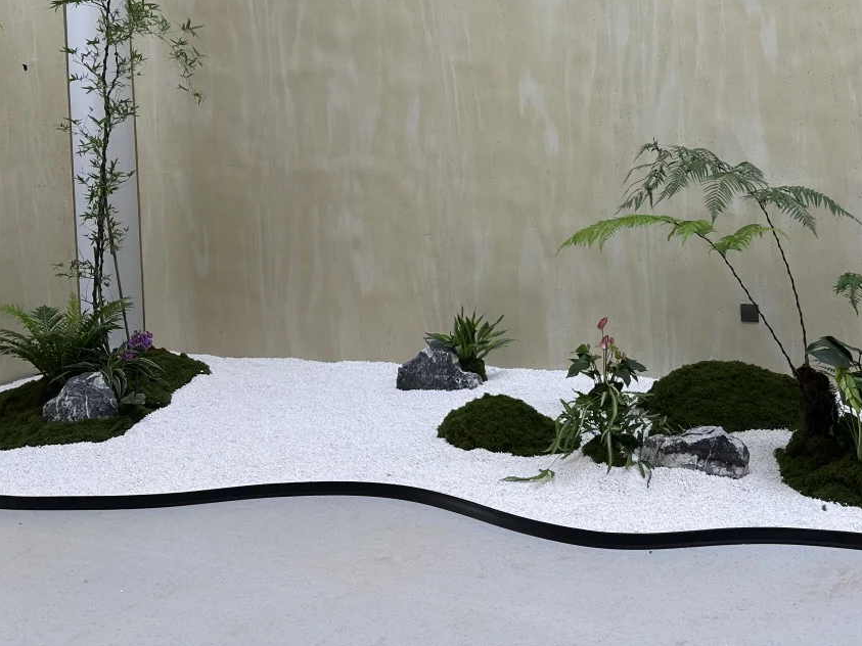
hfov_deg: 44.8
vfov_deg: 33.7
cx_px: 603
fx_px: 1021
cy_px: 98
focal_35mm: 41
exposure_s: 1/100
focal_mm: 6.86
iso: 64
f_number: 1.78
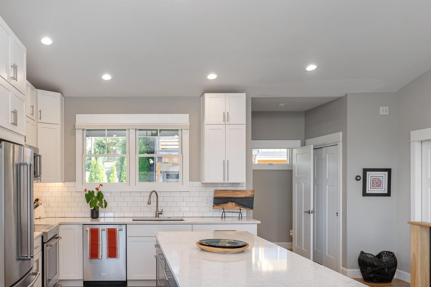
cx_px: 128
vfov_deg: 45.9
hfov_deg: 63.0
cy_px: 184
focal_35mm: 28
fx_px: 335
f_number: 8
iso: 320
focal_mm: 19
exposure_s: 1/30
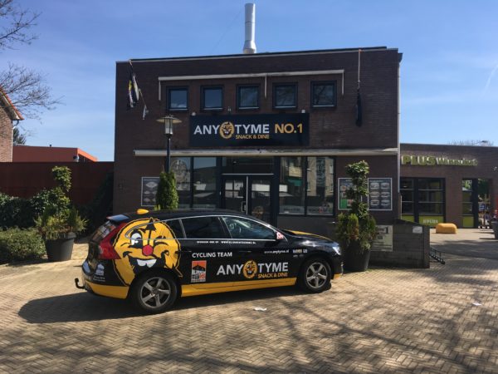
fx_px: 417
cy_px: 187
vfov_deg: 48.2
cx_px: 249
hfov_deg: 61.7
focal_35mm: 29
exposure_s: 1/1040
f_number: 2.2
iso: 25
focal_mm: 4.15
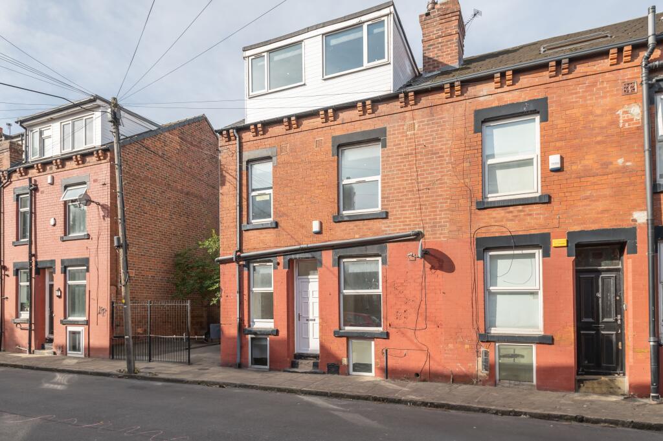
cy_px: 220
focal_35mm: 22
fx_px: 405
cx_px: 332
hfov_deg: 78.6
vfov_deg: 57.1
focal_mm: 22
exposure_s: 1/800
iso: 200
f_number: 5
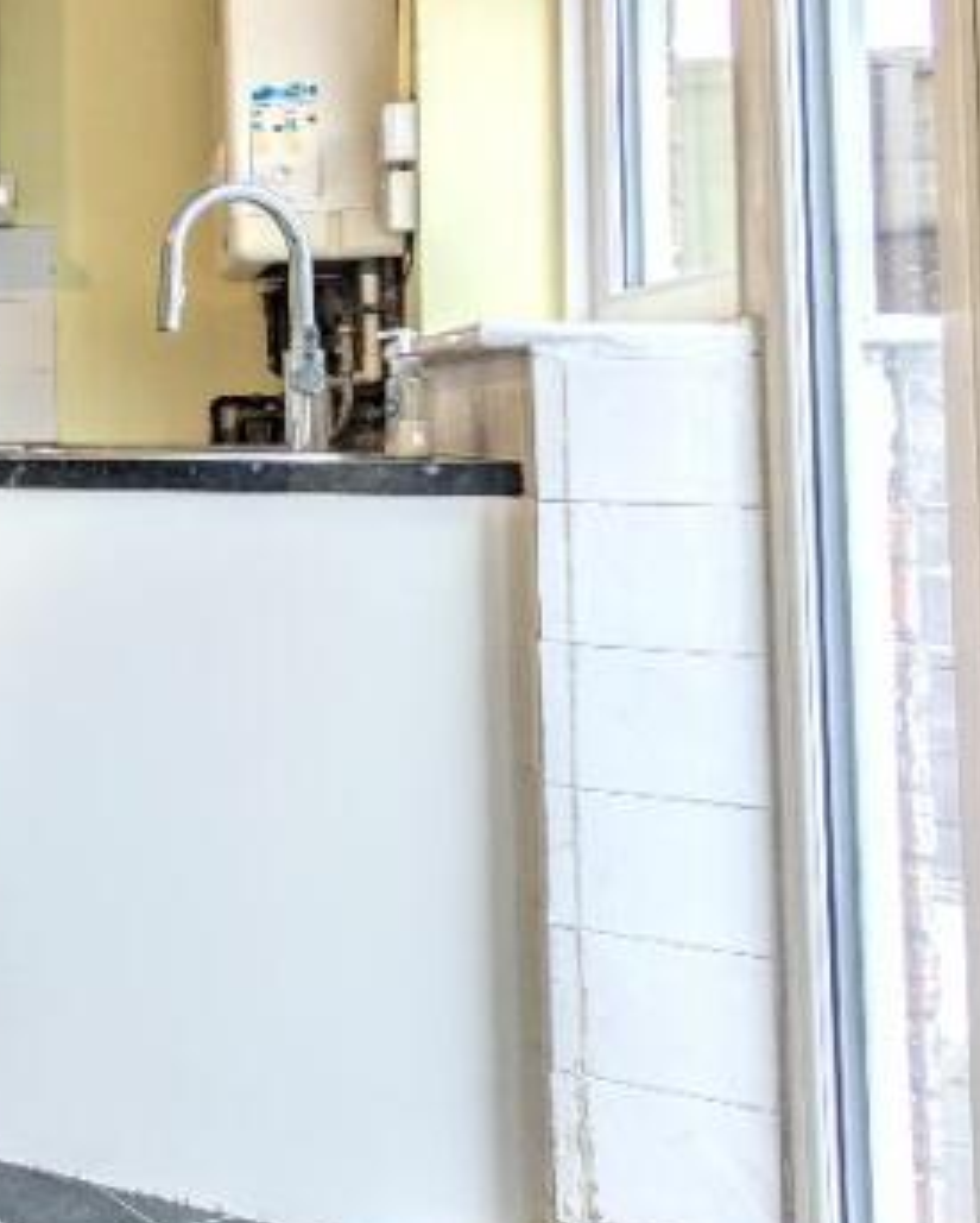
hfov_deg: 24.3
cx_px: -684
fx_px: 1267
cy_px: 365
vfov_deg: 50.2
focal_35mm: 35
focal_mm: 2.02
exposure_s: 1/78.5
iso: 47
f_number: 1.7
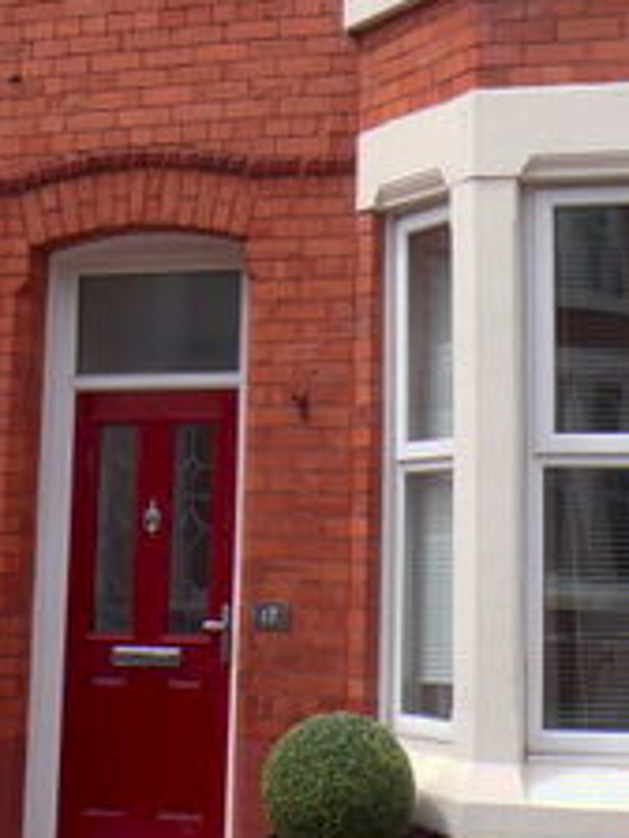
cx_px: 431
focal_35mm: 75
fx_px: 1817
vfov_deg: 25.8
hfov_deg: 19.6
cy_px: 245
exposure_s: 1/350
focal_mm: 4.3
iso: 80
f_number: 5.8
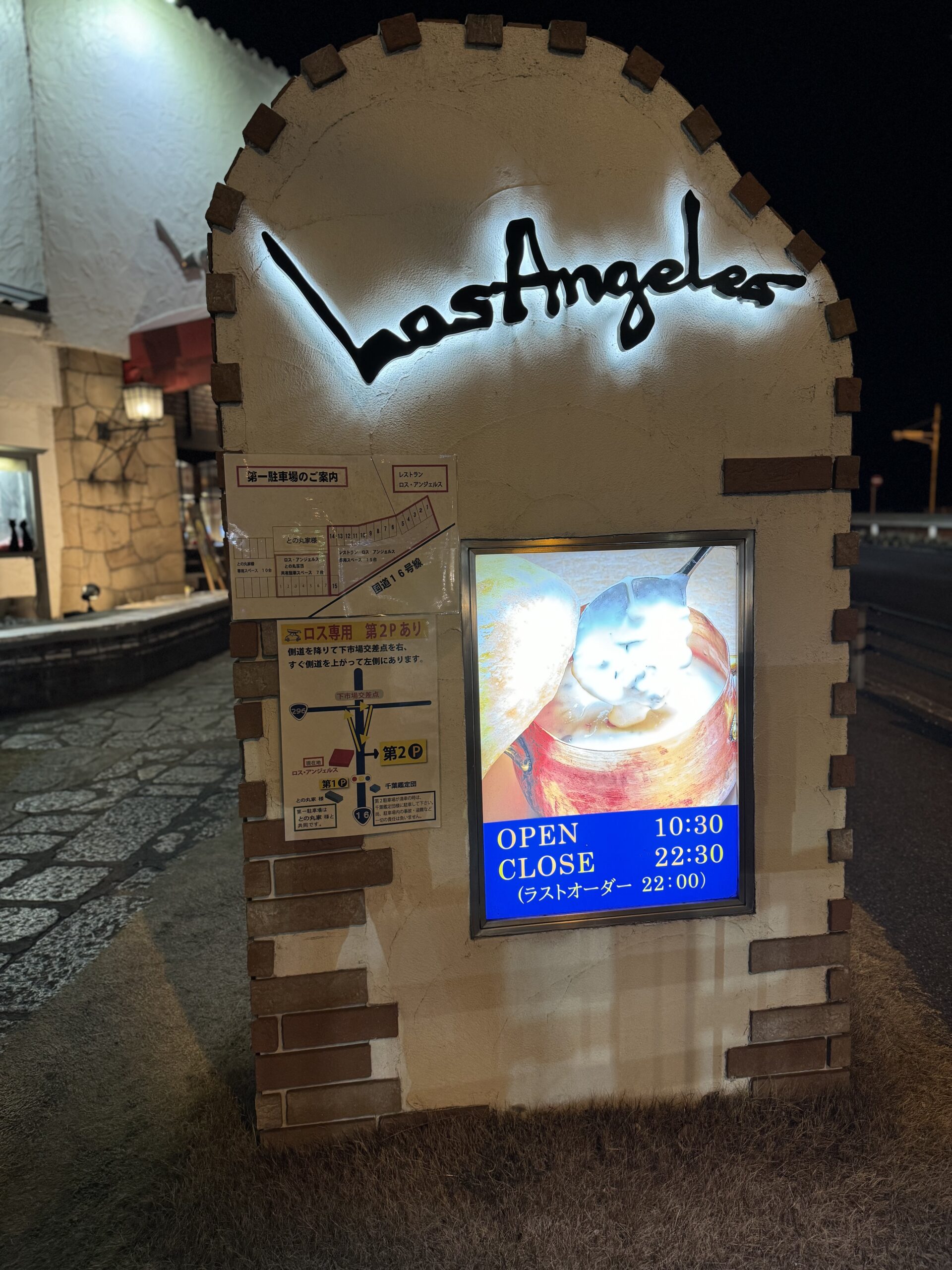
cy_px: 635
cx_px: 476
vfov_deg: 71.6
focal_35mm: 24
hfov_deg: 56.8
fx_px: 880
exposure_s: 1/50
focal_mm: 6.76
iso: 200
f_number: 1.78
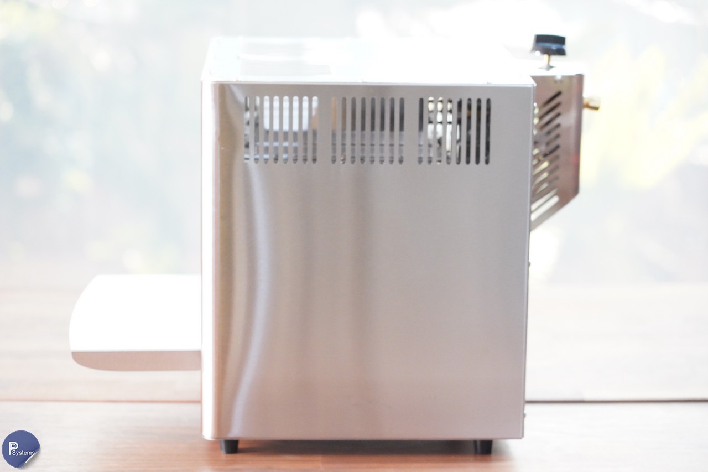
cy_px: 236
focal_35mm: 105
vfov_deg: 13.0
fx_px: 2065
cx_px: 354
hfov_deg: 19.5
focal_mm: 105
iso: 10000
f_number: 4
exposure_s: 1/125
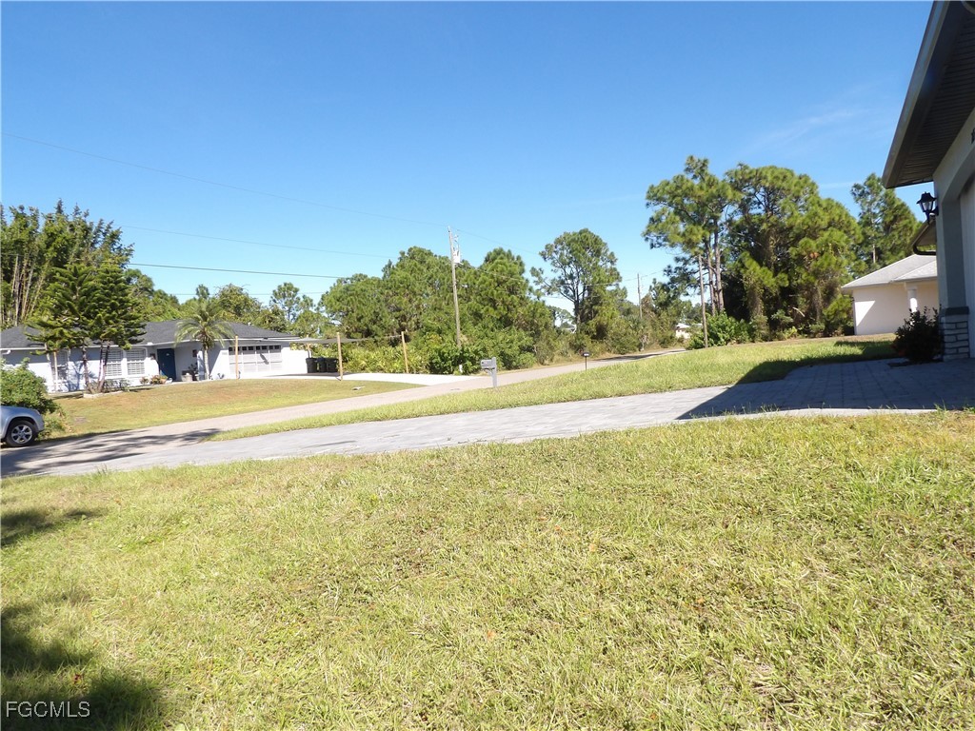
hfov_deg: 71.6
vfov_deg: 56.8
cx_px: 488
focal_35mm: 24
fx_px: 676
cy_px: 366
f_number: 5.6
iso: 100
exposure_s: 1/235
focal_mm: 4.3
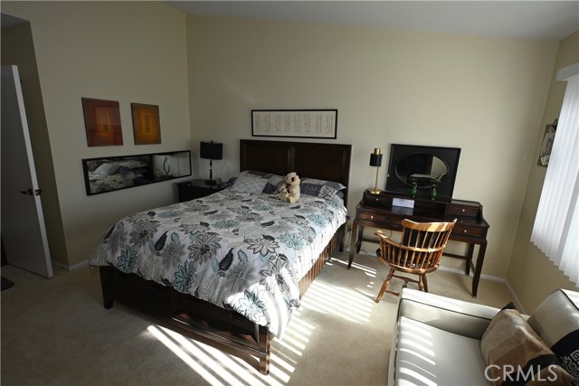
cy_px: 193
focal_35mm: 18
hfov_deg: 90.0
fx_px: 290
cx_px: 290
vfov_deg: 67.4
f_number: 5.6
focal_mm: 12
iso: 200
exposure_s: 1/100
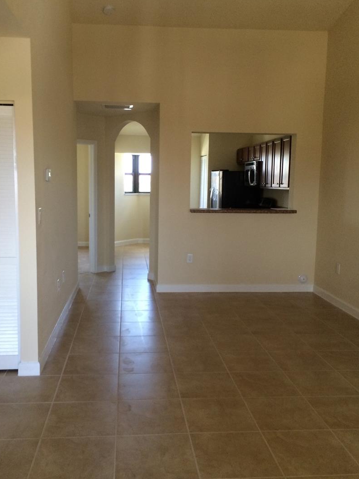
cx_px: 161
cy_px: 237
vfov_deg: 54.0
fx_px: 470
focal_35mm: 34
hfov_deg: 41.7
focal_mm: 4.12
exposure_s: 1/30
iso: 64
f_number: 2.2
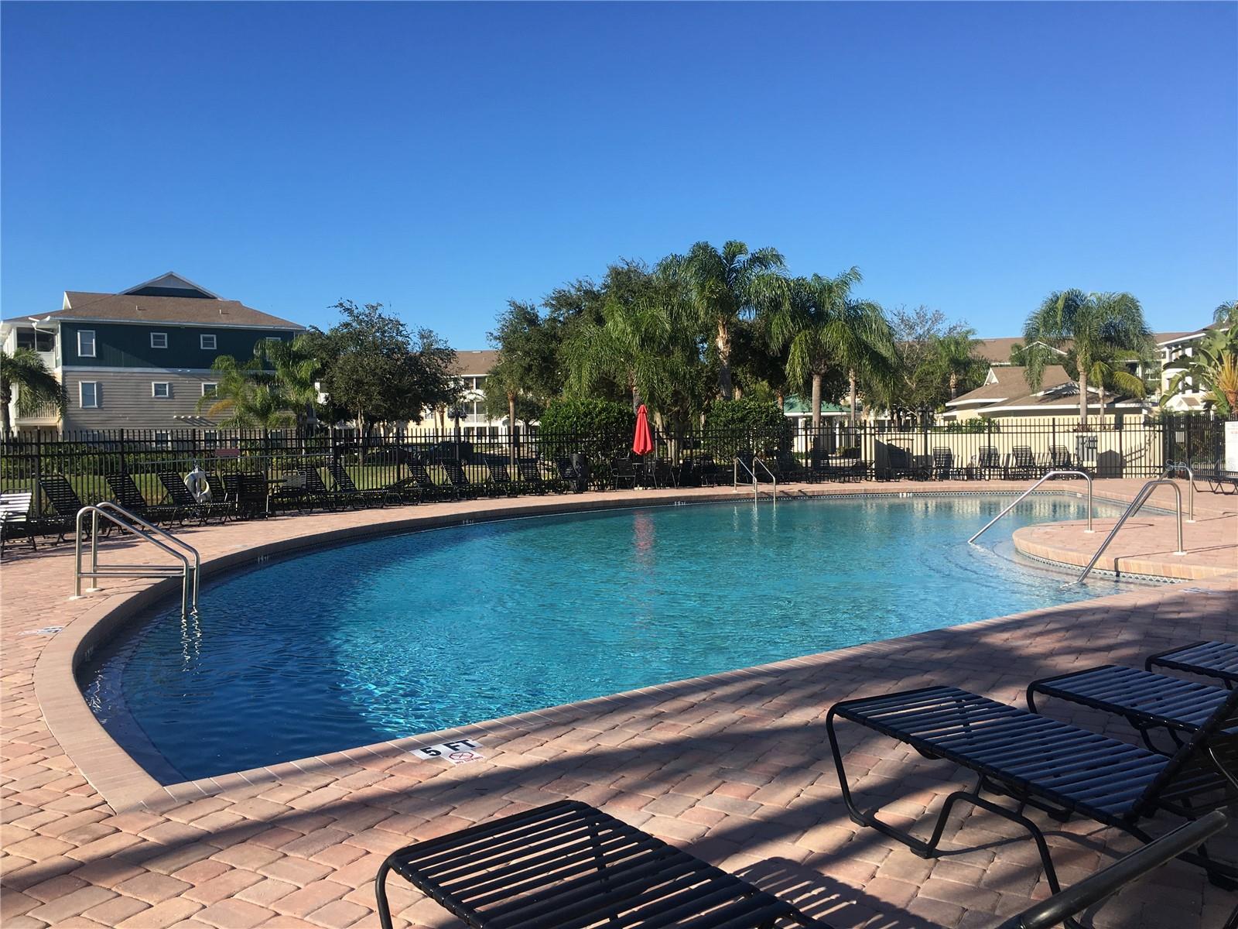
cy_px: 464
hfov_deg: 61.7
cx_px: 619
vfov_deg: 48.2
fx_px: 1037
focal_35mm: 29
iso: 25
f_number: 2.2
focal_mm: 4.15
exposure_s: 1/1326
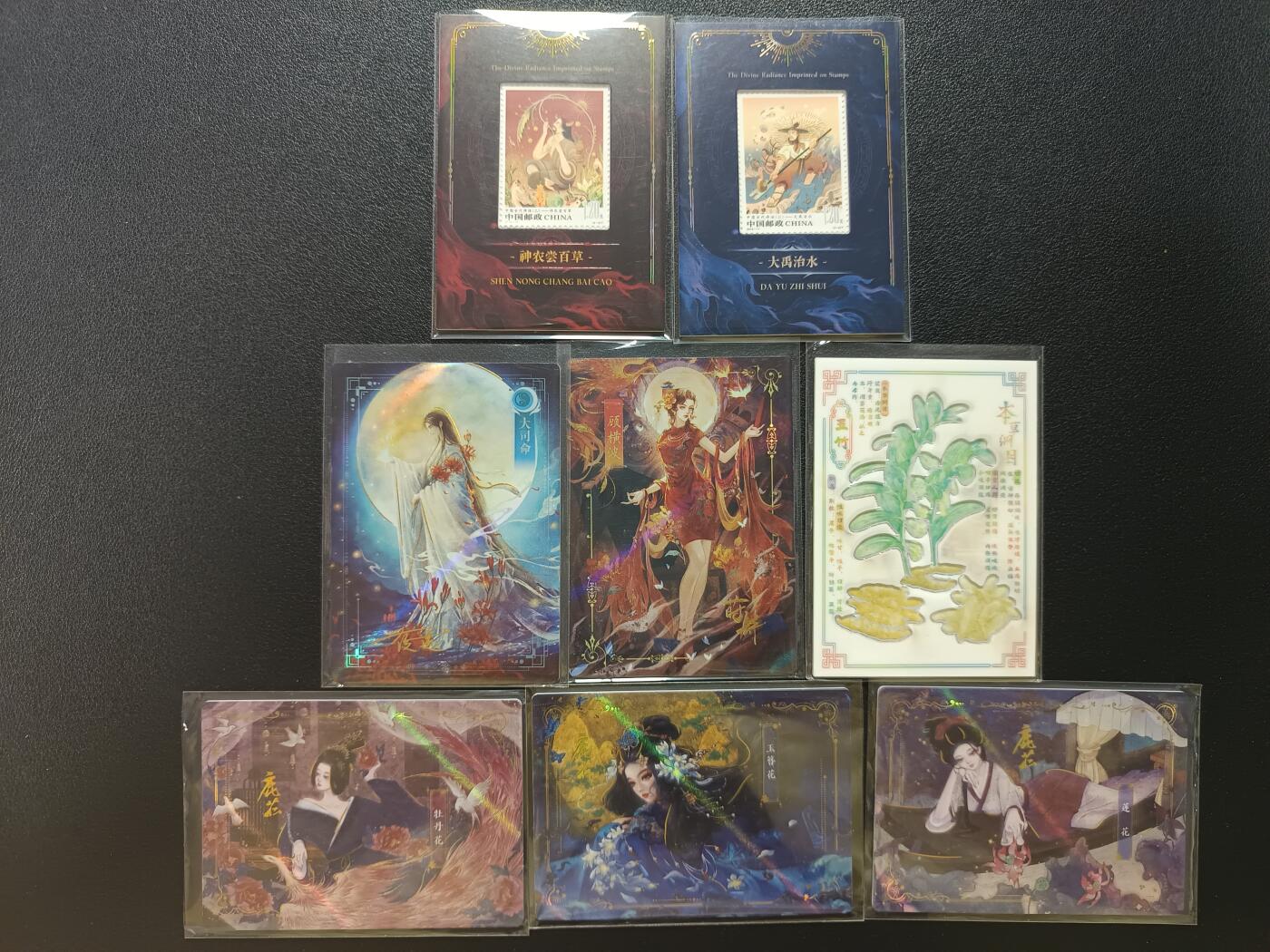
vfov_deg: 56.8
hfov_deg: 71.6
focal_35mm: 24
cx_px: 635
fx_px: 881
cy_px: 476
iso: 1018
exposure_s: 1/25
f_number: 1.7
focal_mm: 5.31
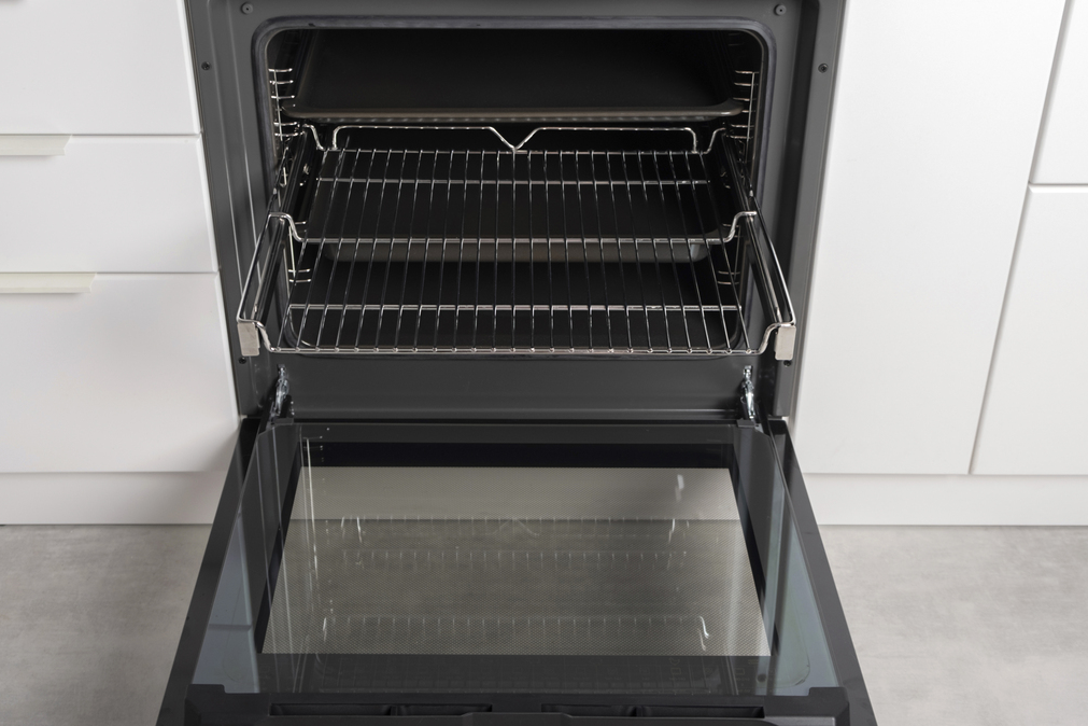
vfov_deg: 29.2
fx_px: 1390
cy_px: 306
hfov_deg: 42.7
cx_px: 517
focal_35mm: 46
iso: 125
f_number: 4
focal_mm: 20.5
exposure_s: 1/180
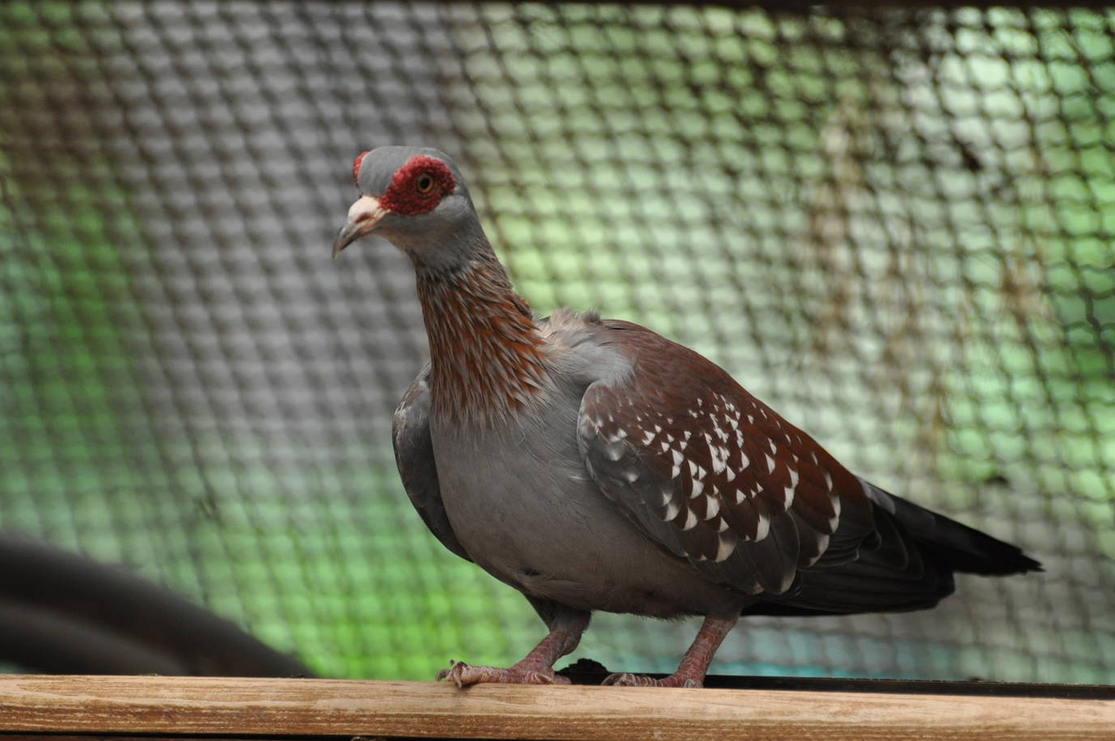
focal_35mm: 348
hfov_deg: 5.9
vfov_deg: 3.9
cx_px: 615
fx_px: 10765
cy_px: 354
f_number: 5.3
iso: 800
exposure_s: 1/500
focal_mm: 200
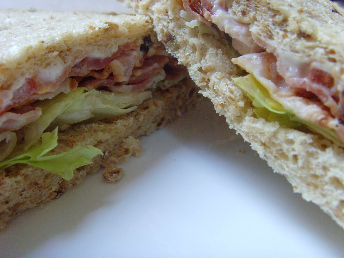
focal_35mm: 39
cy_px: 129
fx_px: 388
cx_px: 172
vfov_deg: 36.8
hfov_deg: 47.9
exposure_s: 1/30
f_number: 3.5
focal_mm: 6.6
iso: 200
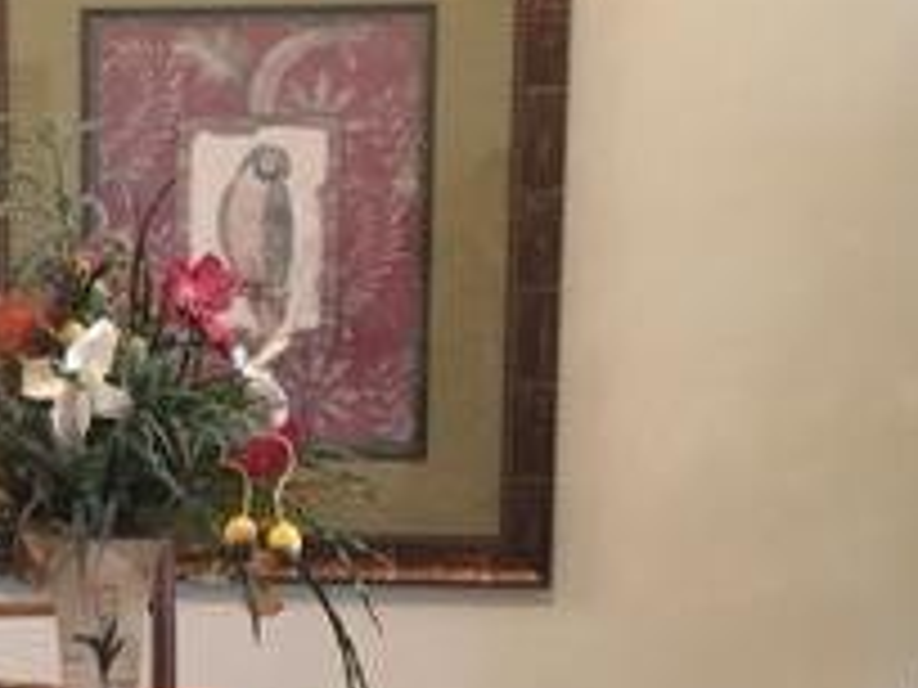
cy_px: 616
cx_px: 104
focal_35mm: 91
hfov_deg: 21.1
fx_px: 2413
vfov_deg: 16.0
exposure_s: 1/30
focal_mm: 4.15
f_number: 2.2
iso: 200
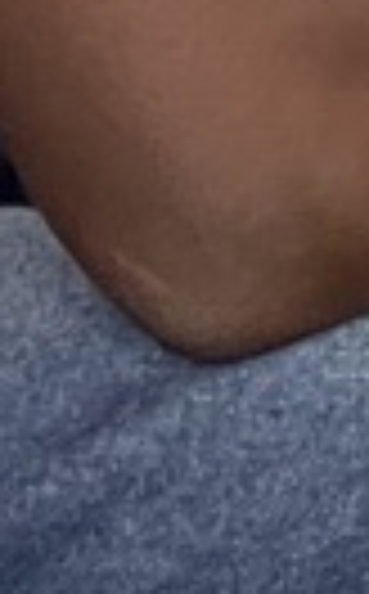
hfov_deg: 2.6
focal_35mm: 502
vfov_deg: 4.1
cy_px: -1102
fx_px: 8113
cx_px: 940
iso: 200
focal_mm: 6
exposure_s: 1/67
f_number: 2
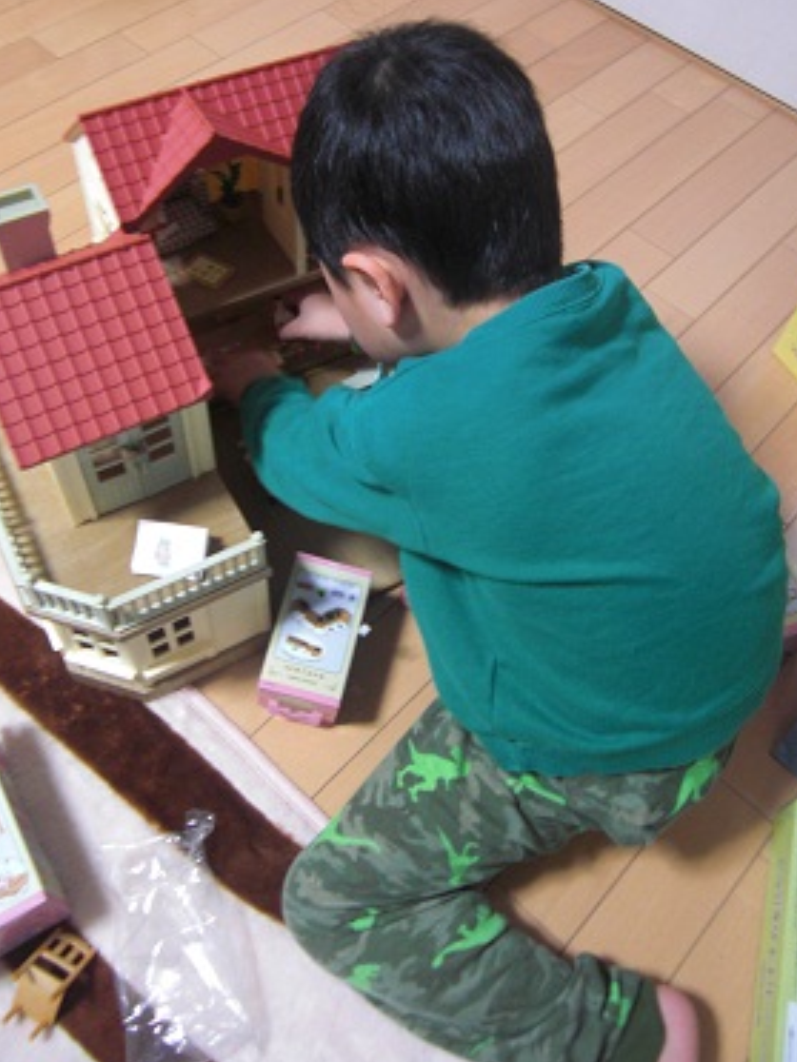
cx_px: 390
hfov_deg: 42.9
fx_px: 1013
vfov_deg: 55.2
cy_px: 465
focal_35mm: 33
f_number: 2.6
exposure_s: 1/8
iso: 200
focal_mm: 4.9
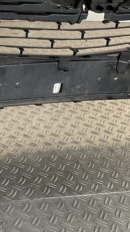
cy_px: 143
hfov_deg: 13.8
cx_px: -81
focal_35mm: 81
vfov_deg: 26.1
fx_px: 496
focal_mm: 3
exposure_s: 1/100
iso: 50
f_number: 1.8
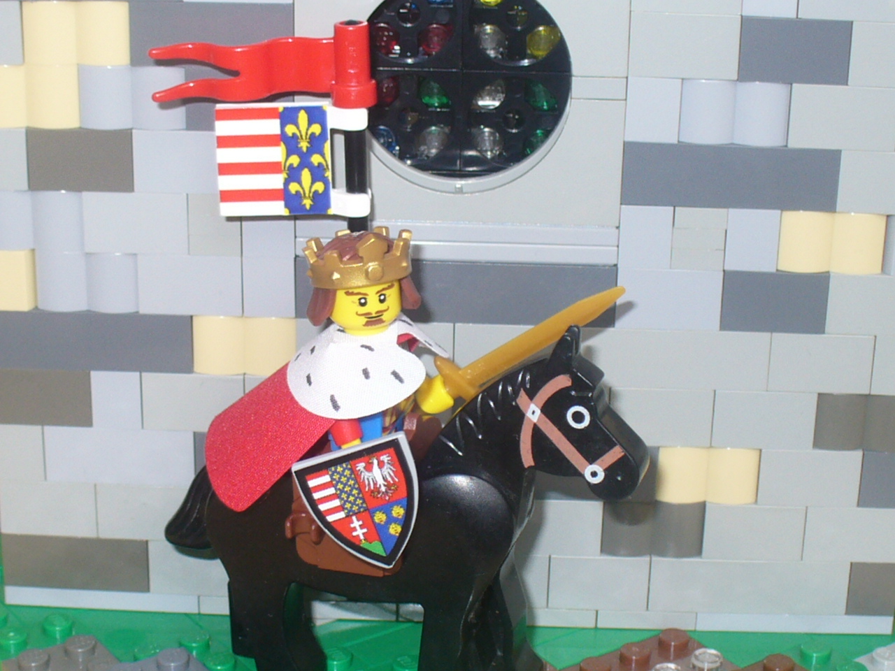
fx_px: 957
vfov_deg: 38.7
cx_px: 448
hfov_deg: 50.1
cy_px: 336
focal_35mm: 37
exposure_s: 1/30
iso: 80
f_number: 2.8
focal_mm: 6.1
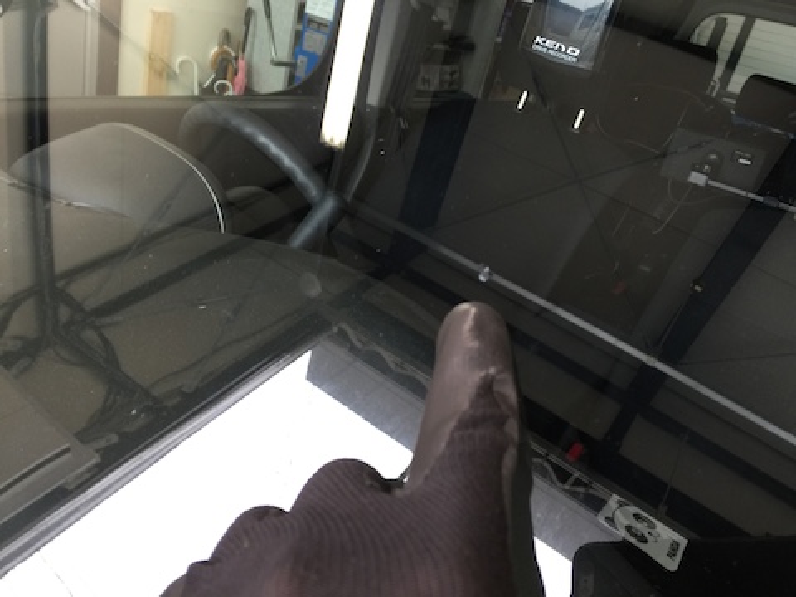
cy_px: 298
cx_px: 398
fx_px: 667
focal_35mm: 29
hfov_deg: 61.7
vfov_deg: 48.2
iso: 40
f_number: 2.2
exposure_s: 1/15
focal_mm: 4.15
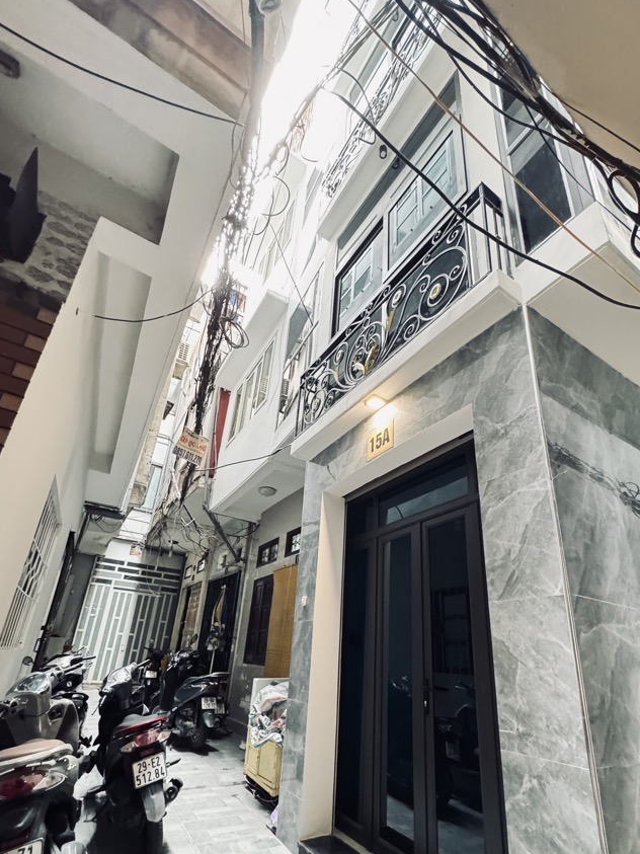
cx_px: 332
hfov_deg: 74.7
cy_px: 498
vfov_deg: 90.2
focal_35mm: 17
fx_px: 419
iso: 1250
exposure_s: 1/50
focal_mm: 2.22
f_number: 2.2
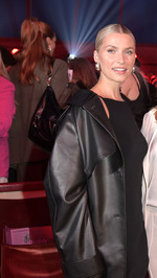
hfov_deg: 20.1
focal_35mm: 55
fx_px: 406
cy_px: 150
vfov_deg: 37.8
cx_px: 201
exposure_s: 1/40
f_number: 4
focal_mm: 31
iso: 2500
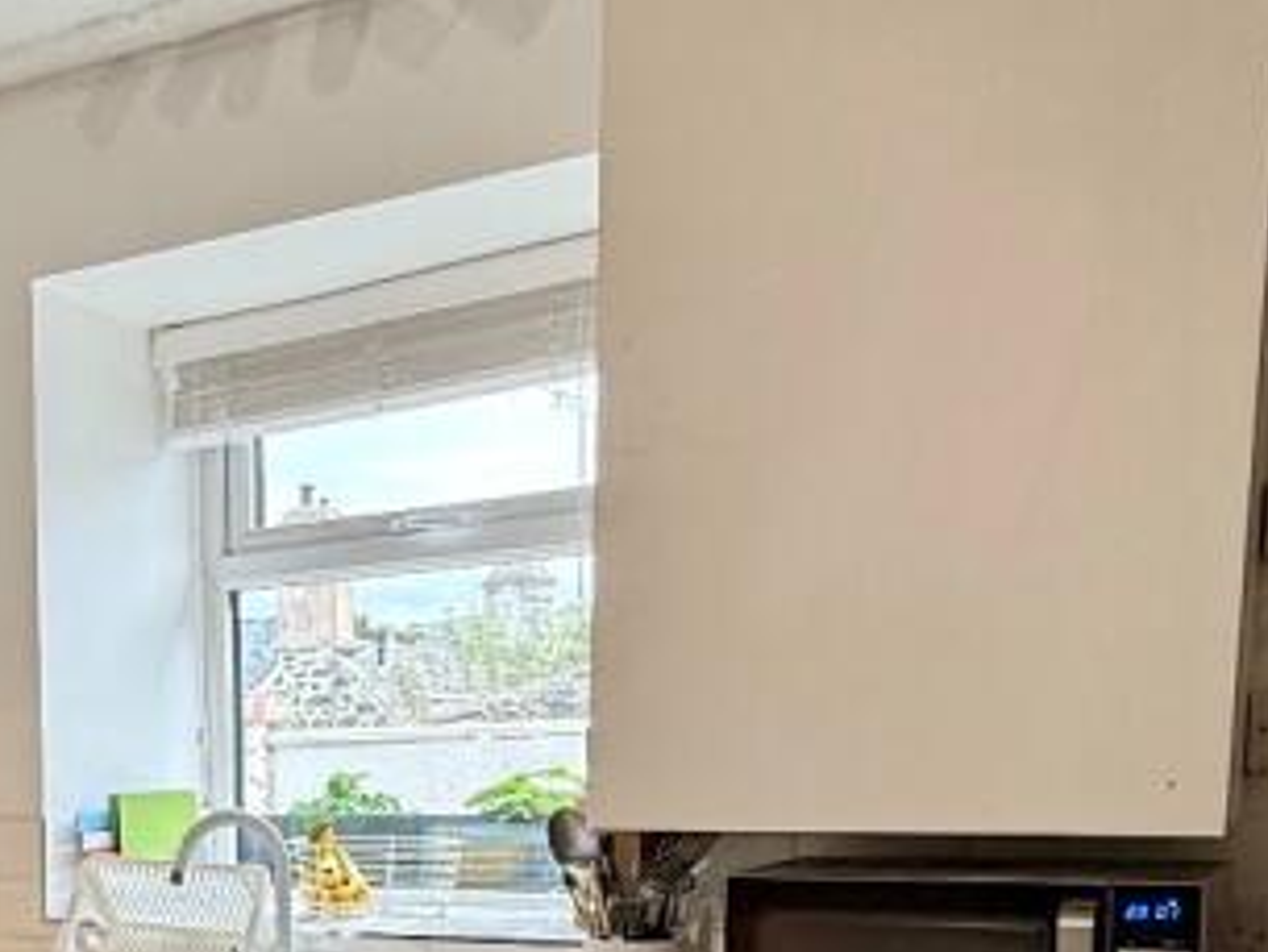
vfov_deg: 28.6
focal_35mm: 47
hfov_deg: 38.0
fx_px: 1722
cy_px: 994
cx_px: 150
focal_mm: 2.22
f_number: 2.2
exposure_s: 1/100
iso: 80
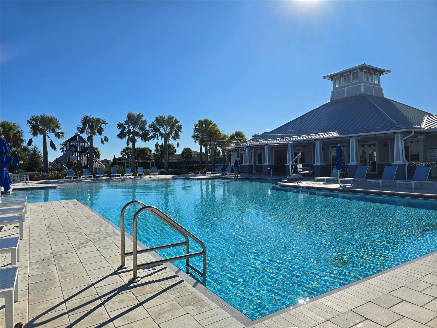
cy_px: 164
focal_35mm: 23
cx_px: 218
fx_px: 290
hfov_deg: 73.9
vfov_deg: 58.9
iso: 12
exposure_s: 1/1422
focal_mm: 6.3
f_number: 1.7
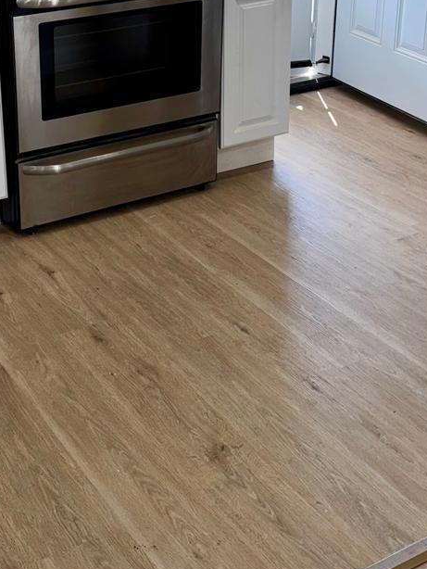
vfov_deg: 31.4
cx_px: 128
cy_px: 122
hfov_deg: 24.3
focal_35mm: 60
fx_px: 986
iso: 64
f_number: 1.78
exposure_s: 1/120
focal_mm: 6.76
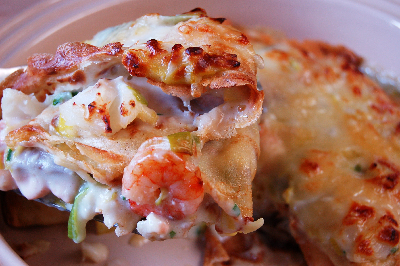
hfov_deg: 27.0
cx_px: 200
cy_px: 133
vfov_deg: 18.1
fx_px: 833
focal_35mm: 75
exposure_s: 1/25
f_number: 7.1
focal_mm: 50
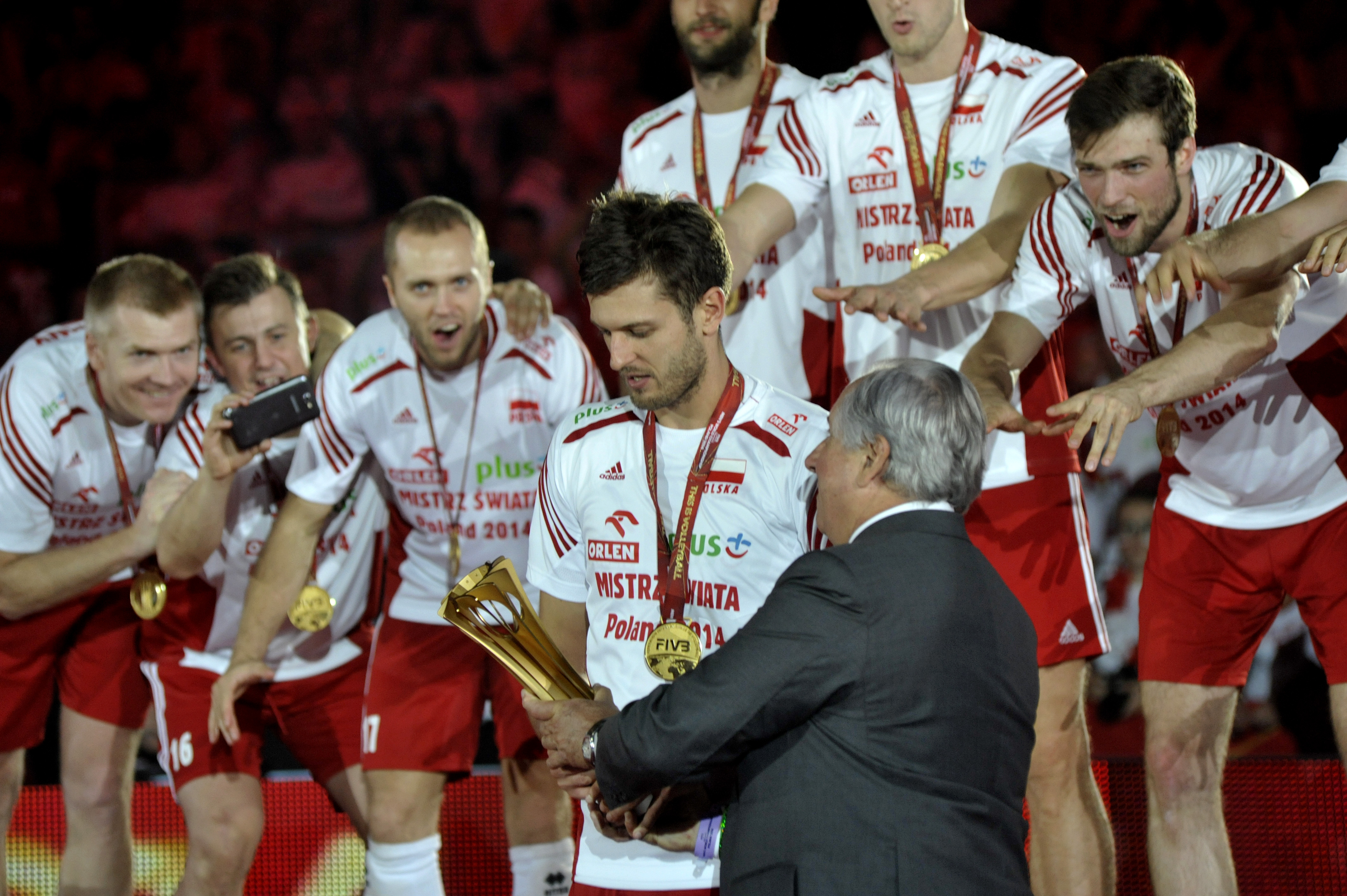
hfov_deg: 10.3
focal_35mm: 200
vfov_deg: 6.9
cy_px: 448
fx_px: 7478
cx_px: 674
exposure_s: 1/250
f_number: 6.3
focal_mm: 200
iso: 2500
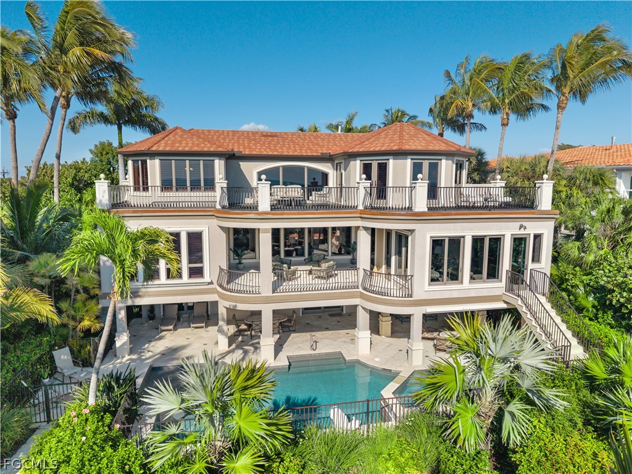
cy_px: 237
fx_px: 438
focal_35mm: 24
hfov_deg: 71.6
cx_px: 316
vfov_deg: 56.8
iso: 100
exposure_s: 1/640
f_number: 1.8
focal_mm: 8.67
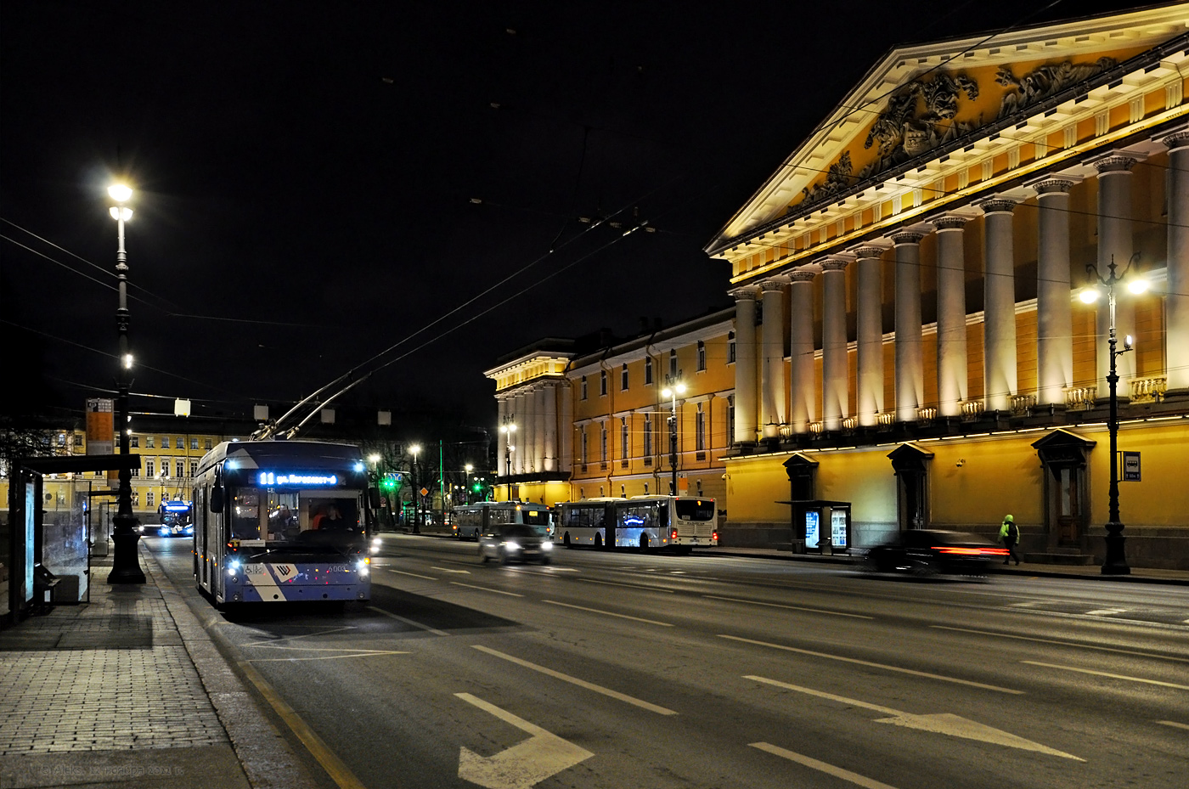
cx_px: 594
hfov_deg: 51.3
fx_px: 1237
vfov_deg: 35.4
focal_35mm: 38
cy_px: 394
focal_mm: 25
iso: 500
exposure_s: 1/15
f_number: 6.3
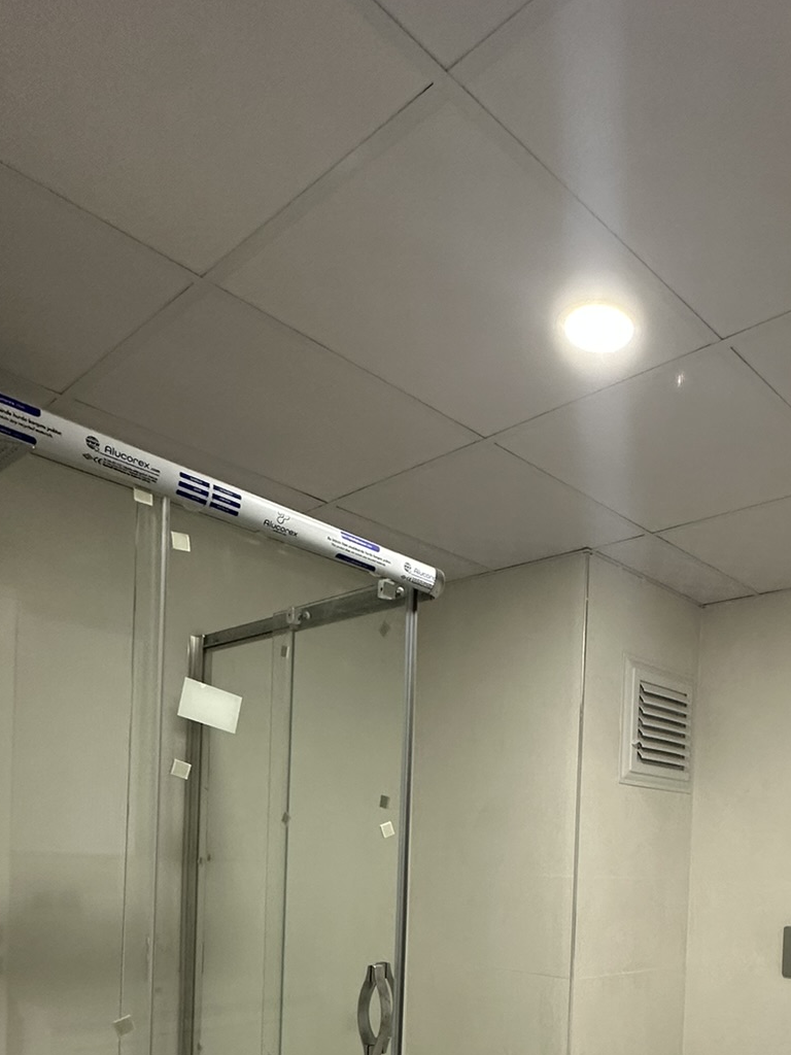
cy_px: 880
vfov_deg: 57.5
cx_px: 635
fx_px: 853
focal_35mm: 28
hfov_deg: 47.0
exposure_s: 1/50
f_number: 2.2
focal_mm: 2.22
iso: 160
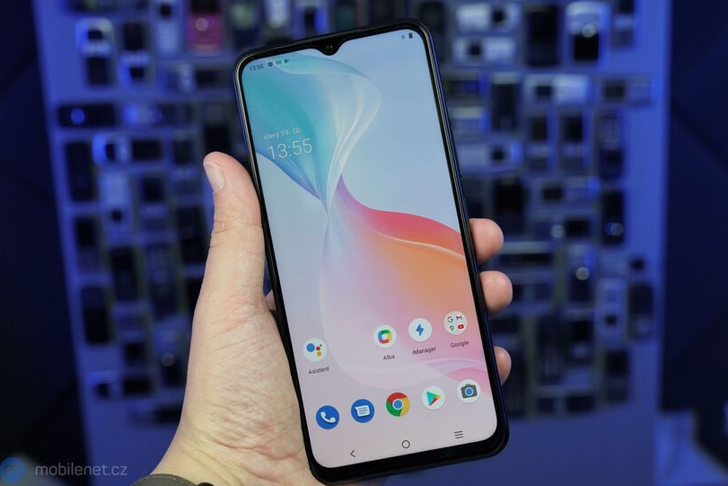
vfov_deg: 28.7
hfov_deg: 41.9
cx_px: 361
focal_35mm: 47
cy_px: 245
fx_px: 951
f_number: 7.1
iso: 1250
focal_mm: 46
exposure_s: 1/160
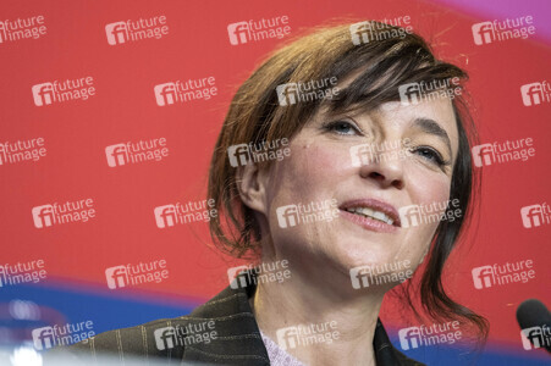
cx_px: 276
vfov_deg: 6.5
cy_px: 183
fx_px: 3212
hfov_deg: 9.8
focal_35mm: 210
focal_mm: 140
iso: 2000
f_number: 2.8
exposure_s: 1/220
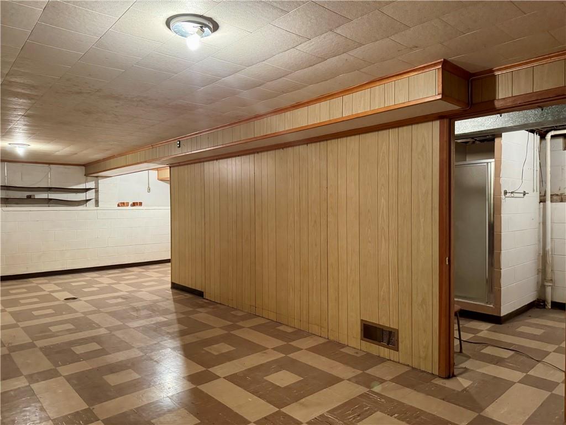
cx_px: 283
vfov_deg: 56.8
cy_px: 212
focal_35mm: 24
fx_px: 392
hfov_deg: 71.6
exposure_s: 1/60
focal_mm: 6.76
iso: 500
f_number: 1.78
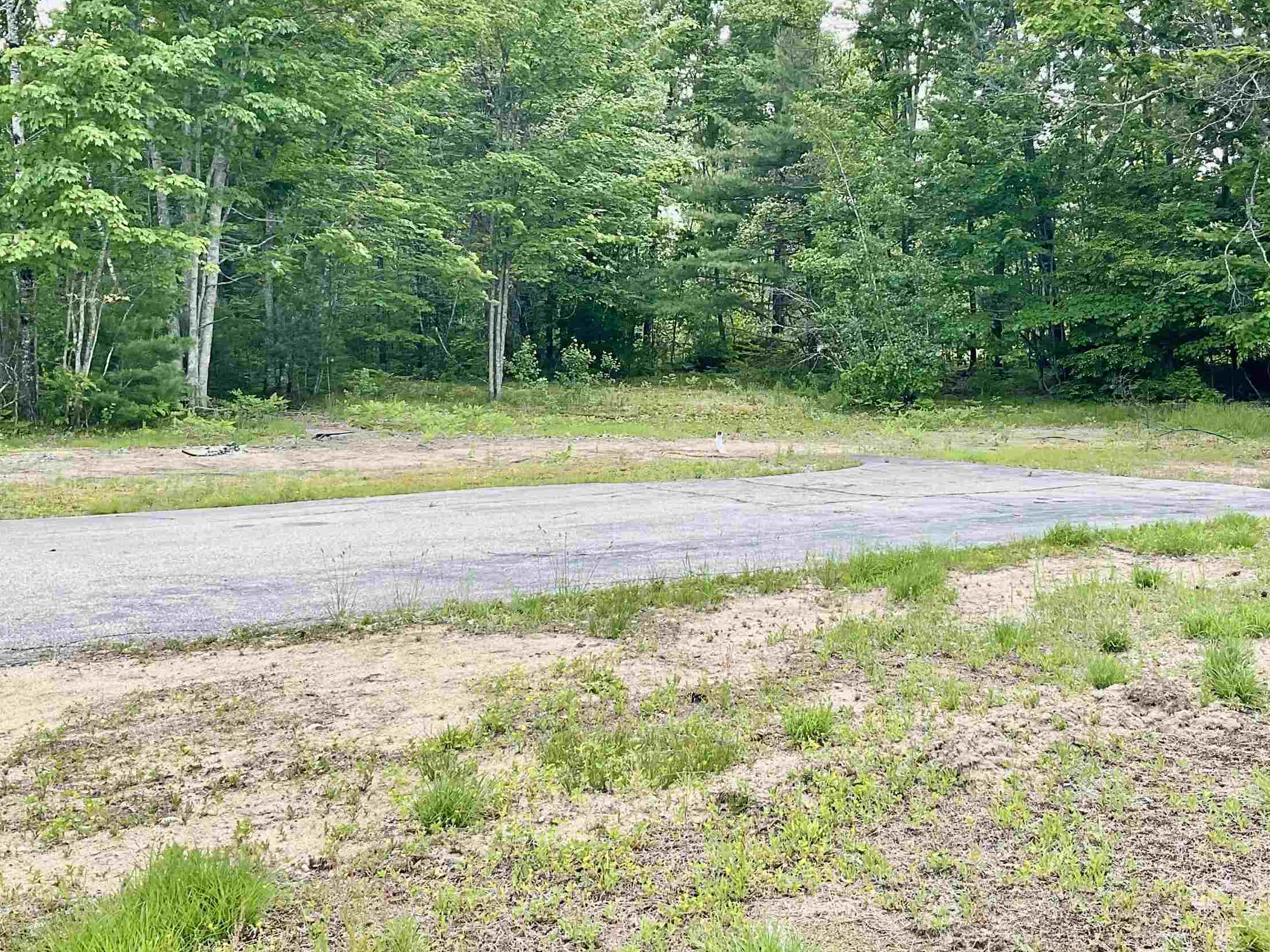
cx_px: 704
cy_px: 386
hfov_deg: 46.7
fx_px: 1467
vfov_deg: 35.8
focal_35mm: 40
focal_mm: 3
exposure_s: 1/297
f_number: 1.8
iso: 16
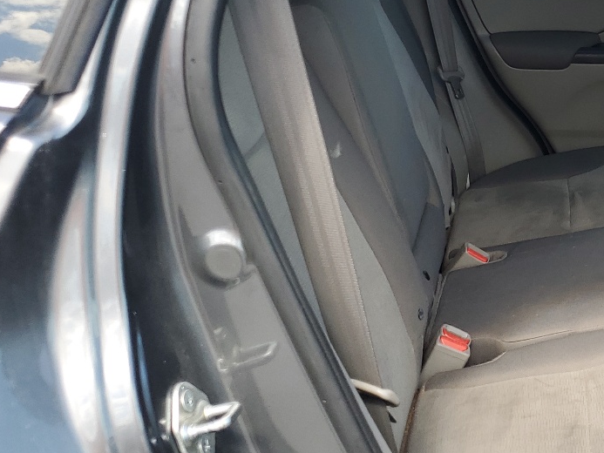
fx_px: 1047
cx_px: 643
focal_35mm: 60
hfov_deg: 29.4
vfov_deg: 24.2
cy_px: 116
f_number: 1.5
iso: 50
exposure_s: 1/370
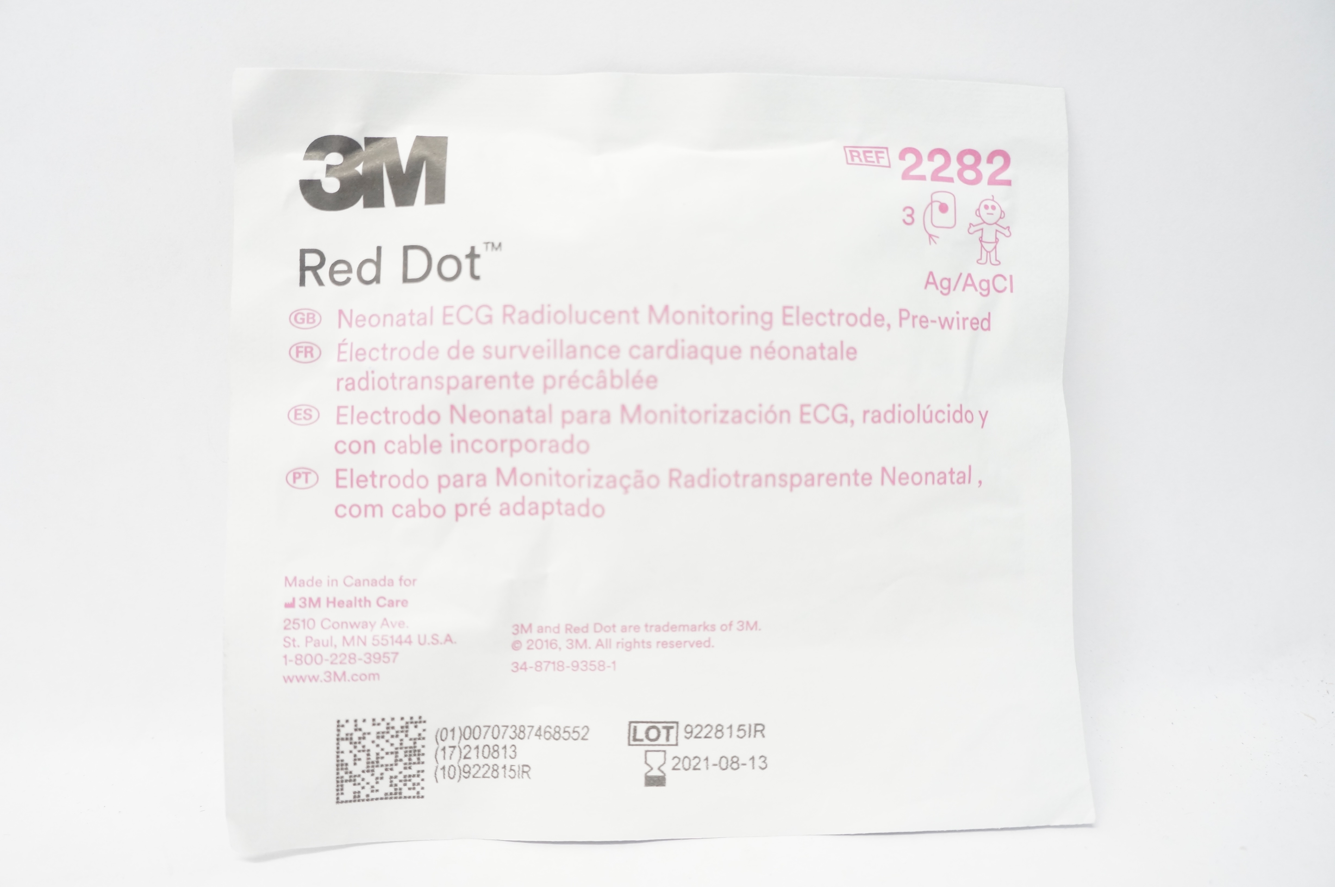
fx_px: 1000
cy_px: 444
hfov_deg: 67.4
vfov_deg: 47.8
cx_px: 668
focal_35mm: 27
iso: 800
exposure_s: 1/80
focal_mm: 18
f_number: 4.5
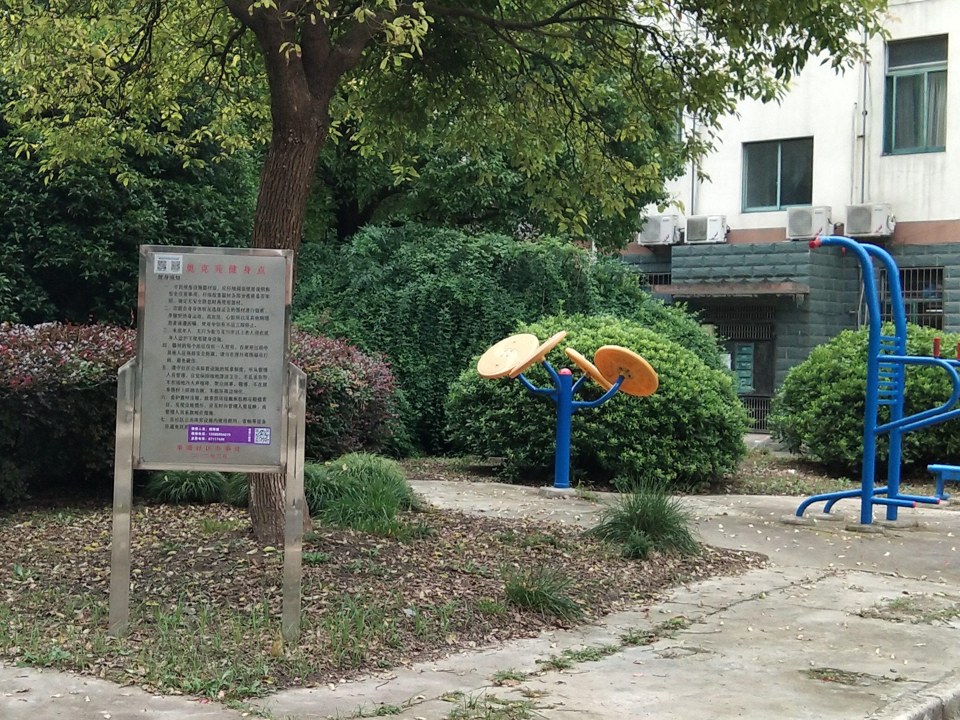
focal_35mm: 62
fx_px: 1719
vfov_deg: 23.7
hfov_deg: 31.1
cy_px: 357
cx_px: 377
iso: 80
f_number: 2.2
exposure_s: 1/100
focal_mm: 3.69
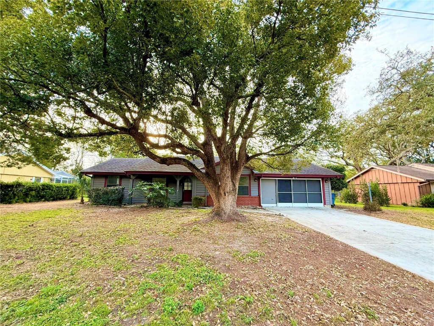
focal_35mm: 14
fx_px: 176
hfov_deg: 102.1
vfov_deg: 85.7
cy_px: 163
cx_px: 217
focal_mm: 2.22
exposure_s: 1/99
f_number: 2.2
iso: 100
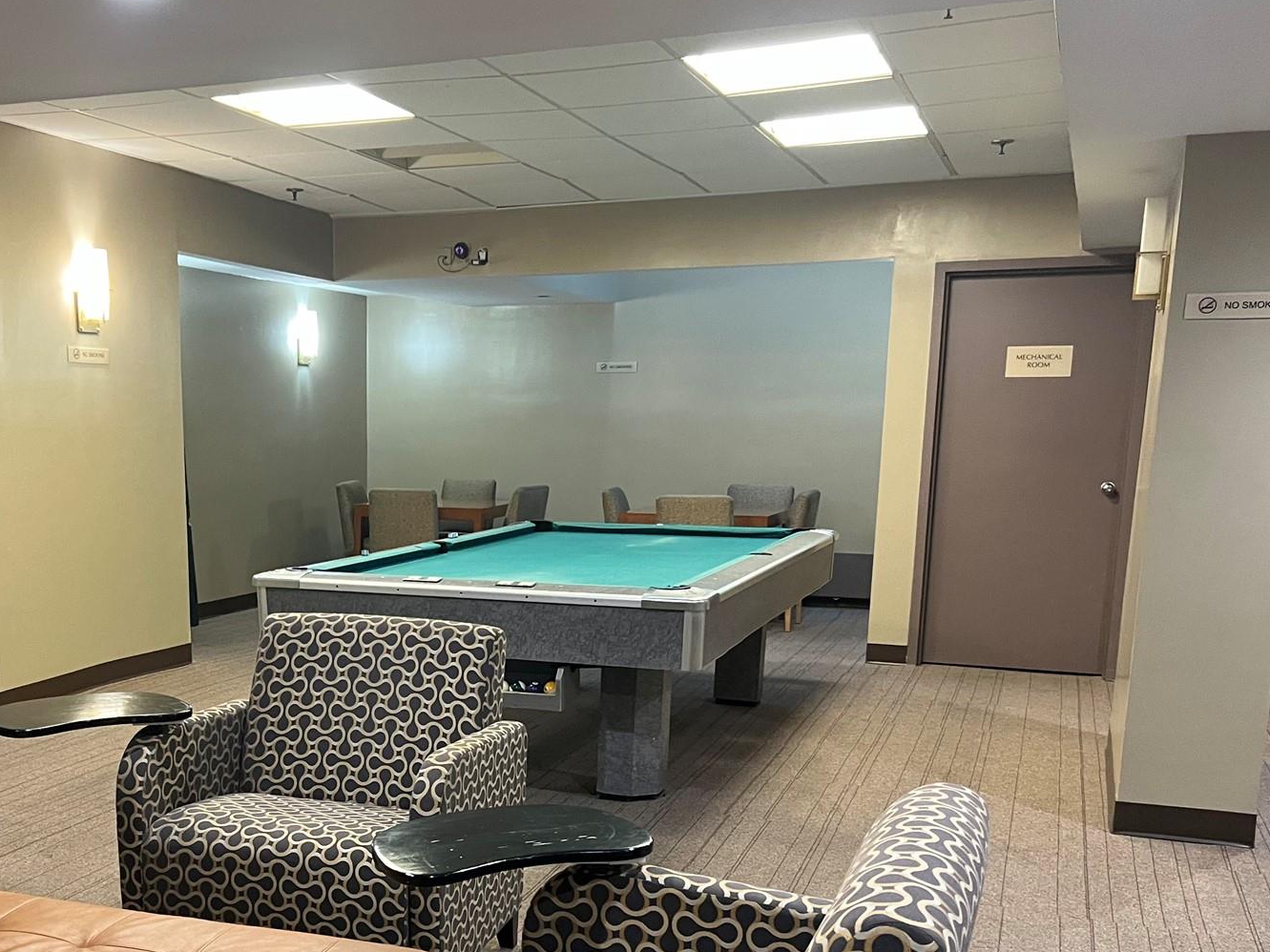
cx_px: 399
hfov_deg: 45.9
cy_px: 707
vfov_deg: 35.2
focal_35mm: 40
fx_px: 1467
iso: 320
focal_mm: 5.7
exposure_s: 1/60
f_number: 1.5
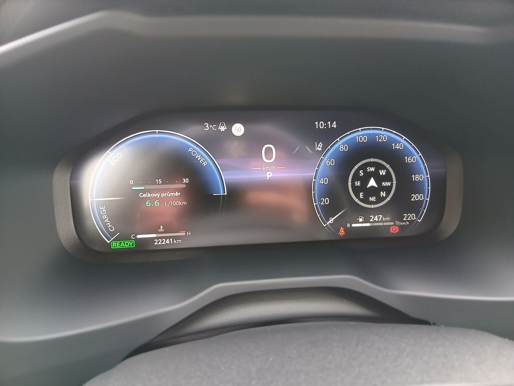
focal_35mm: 26
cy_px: 193
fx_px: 386
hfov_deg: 67.3
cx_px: 257
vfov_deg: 53.1
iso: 320
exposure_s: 1/33.3
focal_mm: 3.98
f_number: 1.8
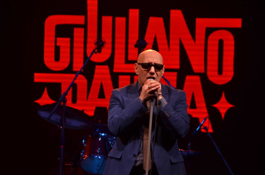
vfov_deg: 6.8
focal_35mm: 202
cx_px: 132
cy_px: 88
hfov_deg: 10.2
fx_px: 1487
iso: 450
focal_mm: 135
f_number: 6
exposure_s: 1/250
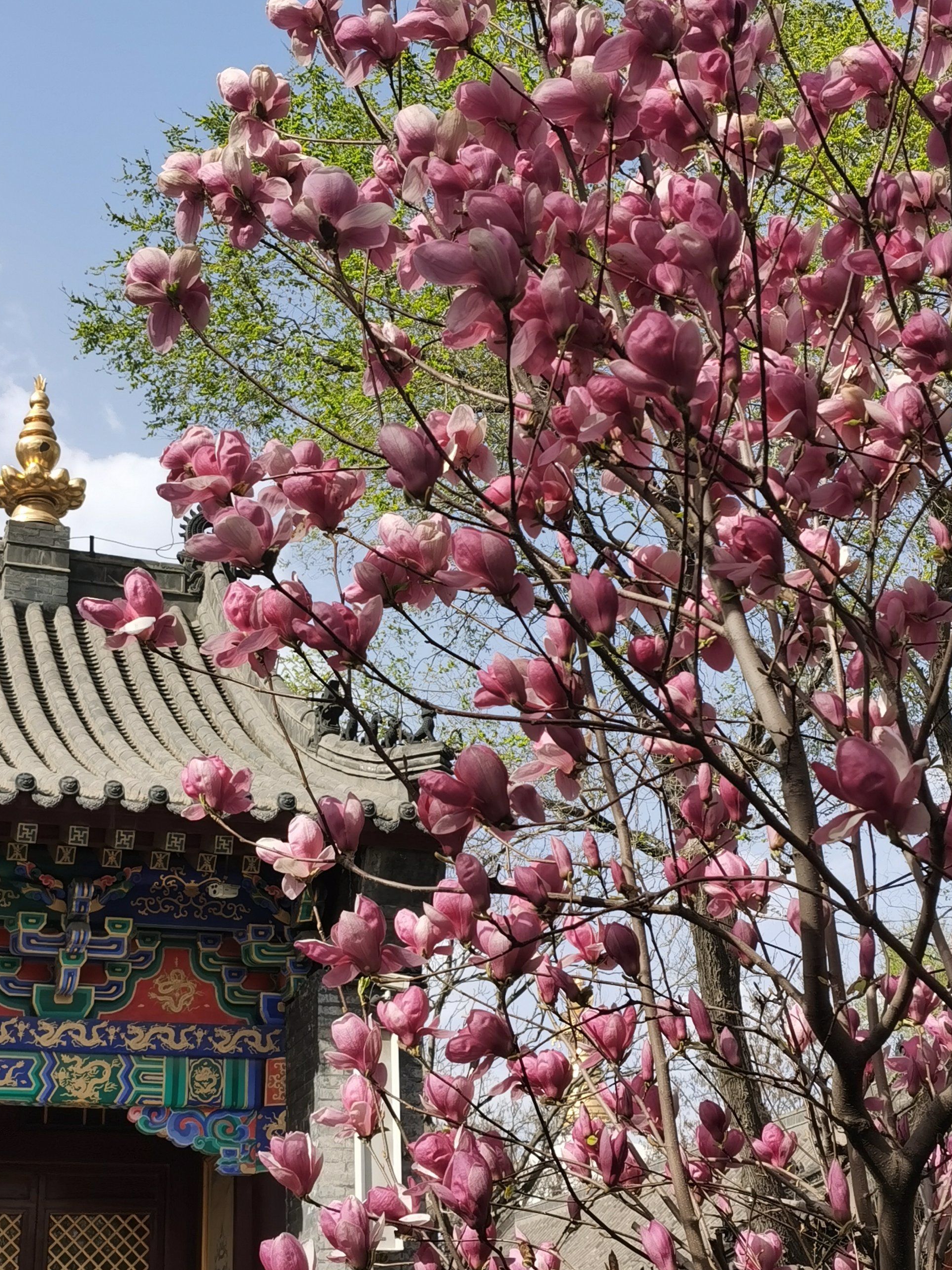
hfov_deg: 27.5
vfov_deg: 36.2
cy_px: 649
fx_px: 1943
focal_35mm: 53
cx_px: 458
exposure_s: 1/3333
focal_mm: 5.56
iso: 50
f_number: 1.6
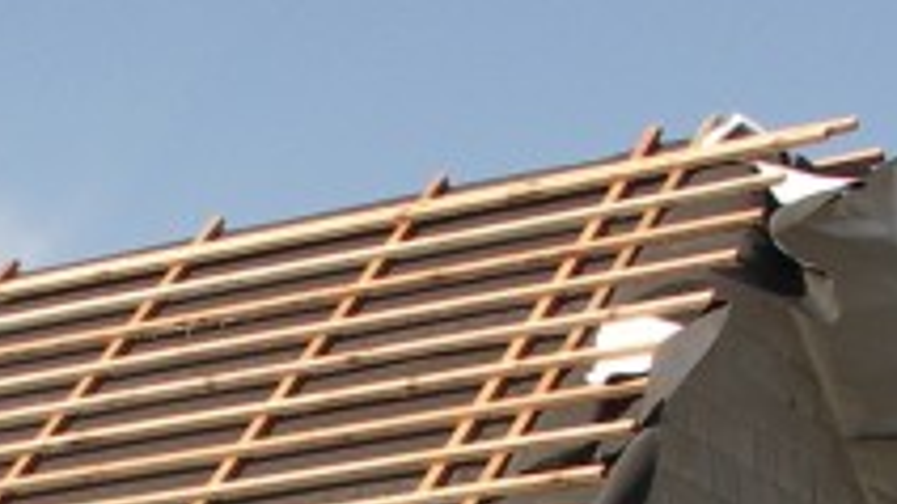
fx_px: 3875
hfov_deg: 13.0
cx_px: -34
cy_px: 1232
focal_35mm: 163
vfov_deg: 7.0
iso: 100
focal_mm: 8.6
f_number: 6.3
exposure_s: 1/400
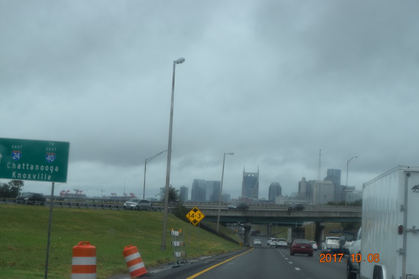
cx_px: 210
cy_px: 140
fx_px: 960
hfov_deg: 24.6
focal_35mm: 82
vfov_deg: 16.5
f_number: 8
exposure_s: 1/250
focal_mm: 55
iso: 200
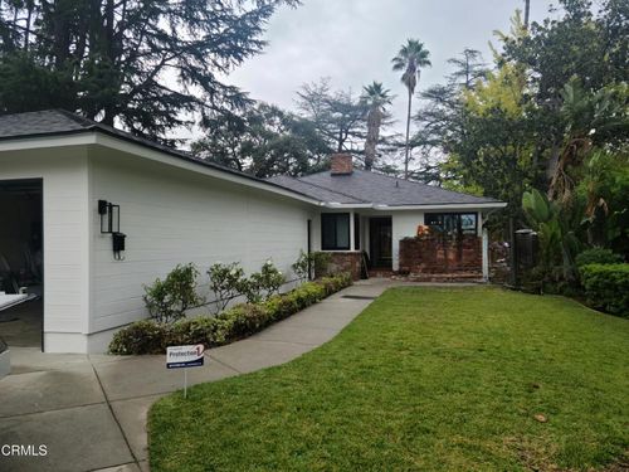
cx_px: 314
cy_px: 236
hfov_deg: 63.4
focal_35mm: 28
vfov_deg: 49.7
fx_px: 509
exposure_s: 1/385
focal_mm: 5.9
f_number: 2
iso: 25
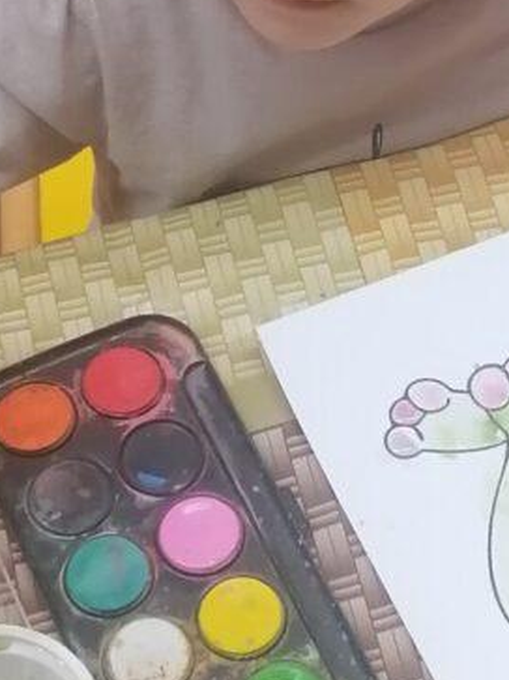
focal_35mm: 119
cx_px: 365
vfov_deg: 16.5
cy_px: 212
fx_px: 2334
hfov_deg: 12.4
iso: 200
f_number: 1.8
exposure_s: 1/50
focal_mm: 4.75
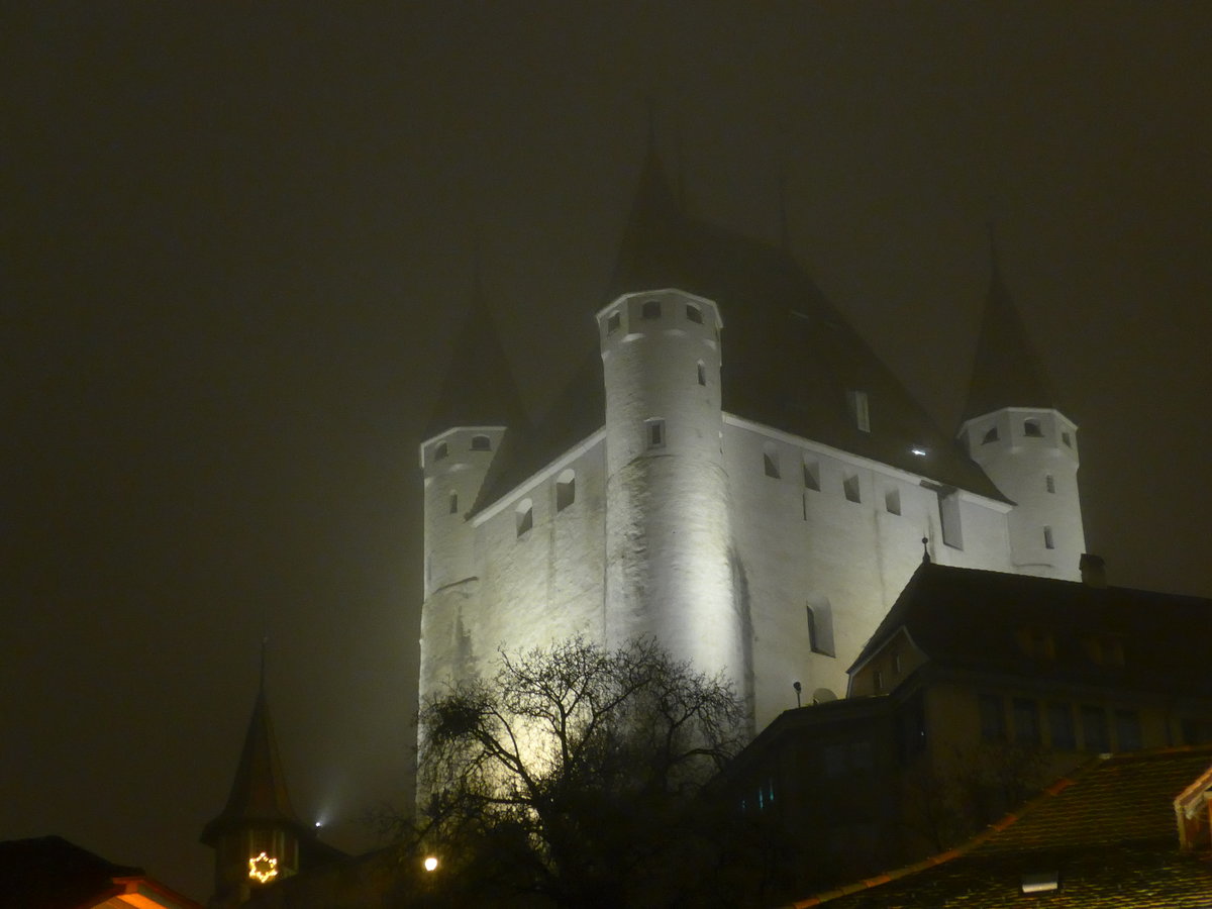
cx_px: 606
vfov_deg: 17.2
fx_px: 3011
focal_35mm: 86
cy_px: 454
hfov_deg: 22.8
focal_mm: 17
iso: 800
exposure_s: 1/4
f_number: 4.5
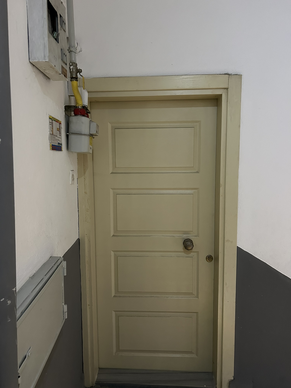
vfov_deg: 67.3
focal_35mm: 26
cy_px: 194
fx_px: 291
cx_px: 146
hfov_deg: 53.1
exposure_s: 1/33
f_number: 1.5
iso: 500
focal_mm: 5.7
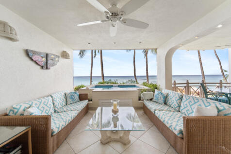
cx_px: 116
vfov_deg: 81.2
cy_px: 77
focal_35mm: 14
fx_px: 90
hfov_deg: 104.3
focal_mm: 14
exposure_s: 1/5
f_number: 9
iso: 100
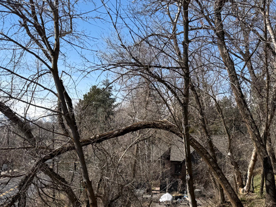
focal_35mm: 54
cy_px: 203
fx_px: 430
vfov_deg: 25.8
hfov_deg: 33.6
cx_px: 251
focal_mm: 6.76
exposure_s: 1/3279
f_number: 1.78
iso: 80
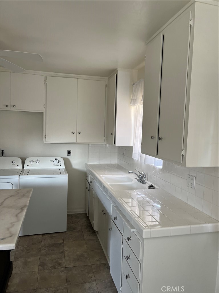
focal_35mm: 26
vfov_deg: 67.3
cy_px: 146
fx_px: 219
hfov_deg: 53.1
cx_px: 110
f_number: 1.6
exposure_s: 1/103
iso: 125
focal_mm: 5.1
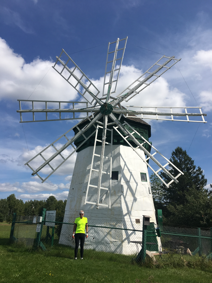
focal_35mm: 29
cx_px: 106
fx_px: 237
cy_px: 142
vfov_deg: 61.7
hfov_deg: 48.2
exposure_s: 1/3497
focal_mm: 4.15
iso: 25
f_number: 2.2
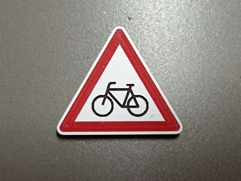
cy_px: 90
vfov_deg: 46.8
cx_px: 120
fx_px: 209
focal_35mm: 30
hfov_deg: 60.0
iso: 640
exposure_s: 1/160
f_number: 2.3
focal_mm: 5.5
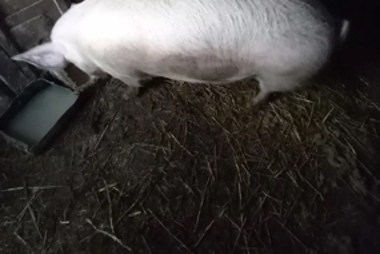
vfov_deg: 60.5
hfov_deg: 86.9
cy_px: 59
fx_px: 201
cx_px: 196
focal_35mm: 19
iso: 500
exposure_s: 1/14.3
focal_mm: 1.13
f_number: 2.2
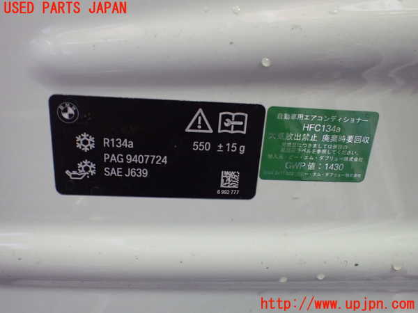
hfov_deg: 60.0
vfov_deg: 46.8
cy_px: 156
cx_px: 209
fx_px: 362
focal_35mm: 30
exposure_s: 1/50
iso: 800
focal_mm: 5.4
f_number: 2.3
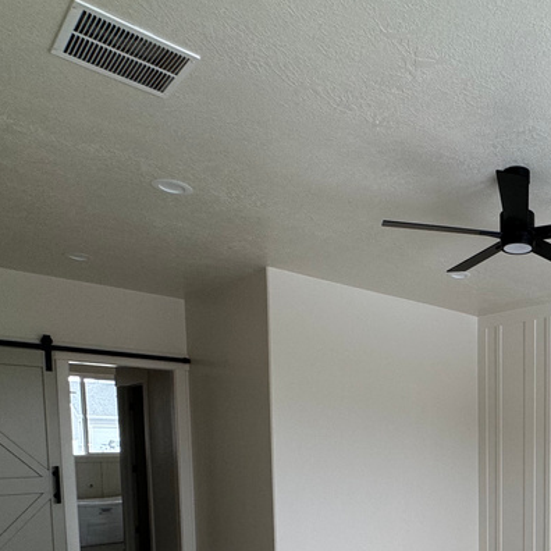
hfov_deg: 44.9
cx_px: 526
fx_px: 576
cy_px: 487
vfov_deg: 46.5
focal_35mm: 32
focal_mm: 2.22
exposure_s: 1/99
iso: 100
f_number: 2.2
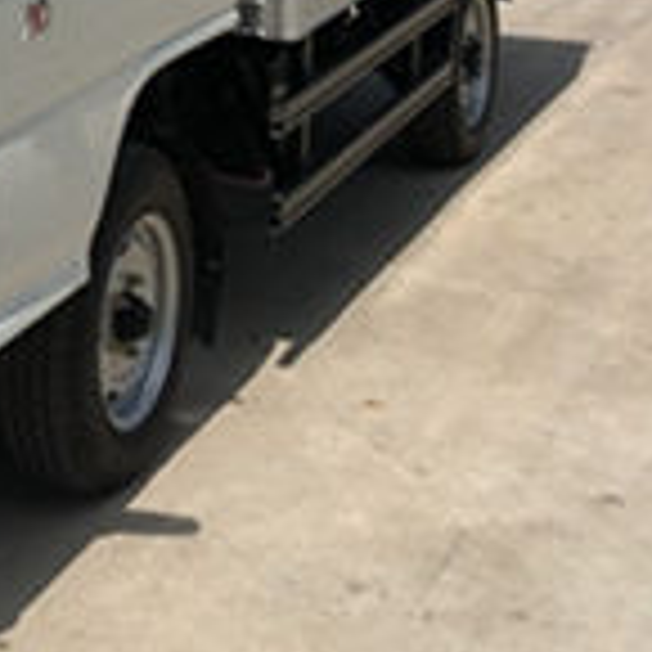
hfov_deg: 17.4
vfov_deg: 17.1
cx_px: -45
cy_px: -146
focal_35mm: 97
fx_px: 2067
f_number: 2.2
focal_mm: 4.15
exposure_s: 1/2564
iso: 25
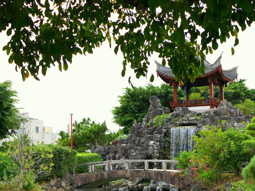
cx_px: 171
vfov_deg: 19.6
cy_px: 135
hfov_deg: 25.8
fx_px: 553
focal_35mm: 75
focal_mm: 25
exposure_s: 1/1300
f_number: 3.2
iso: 200
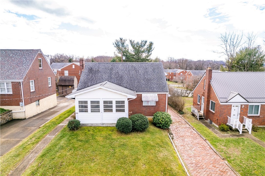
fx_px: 162
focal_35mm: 22
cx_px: 132
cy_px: 88
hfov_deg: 78.6
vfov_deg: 57.2
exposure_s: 1/640
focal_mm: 8.38
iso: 100
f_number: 2.8
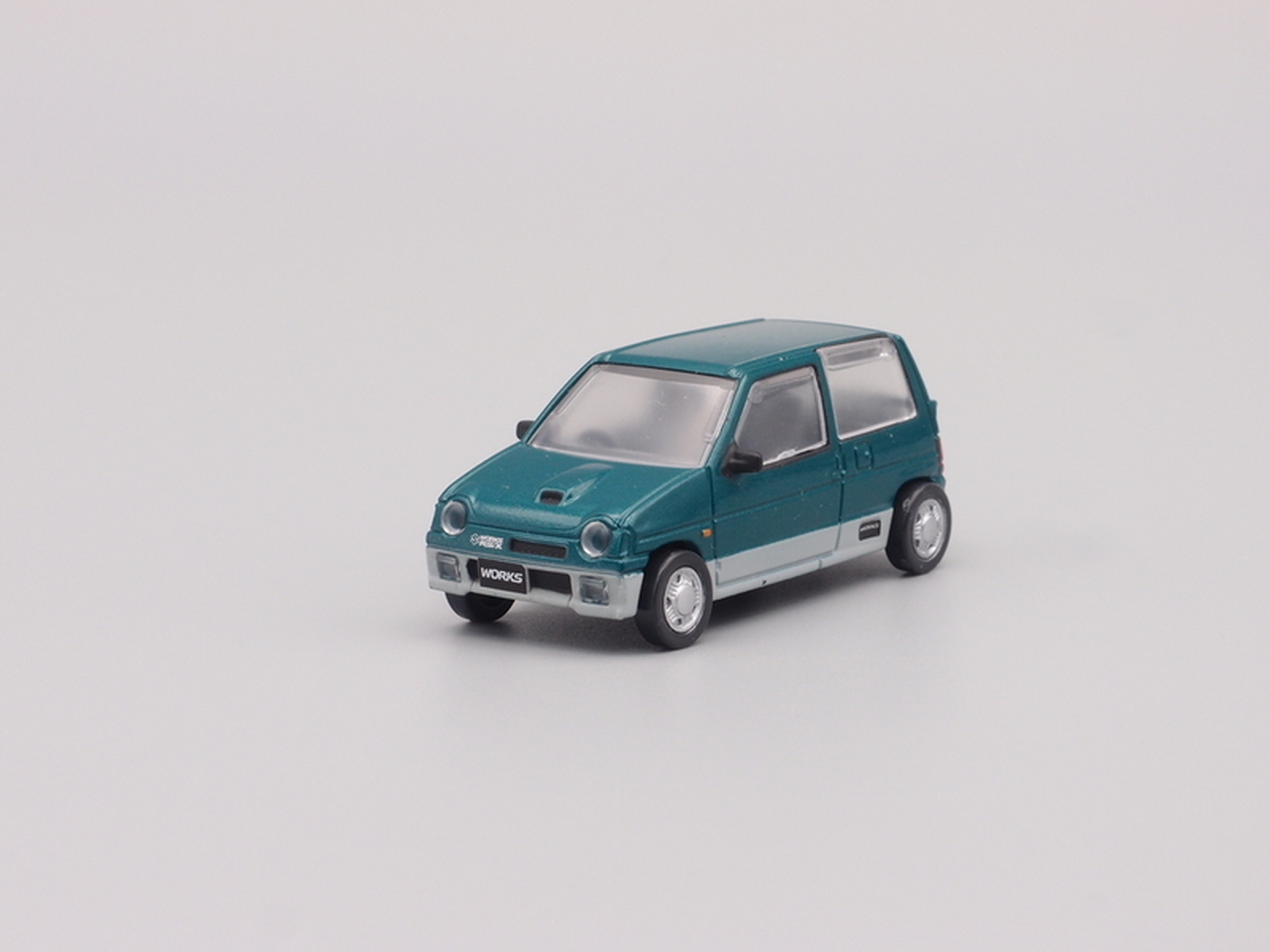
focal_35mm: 112
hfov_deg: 17.6
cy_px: 476
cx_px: 635
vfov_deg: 13.2
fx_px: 4109
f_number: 8
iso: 100
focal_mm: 24
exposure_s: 1/10
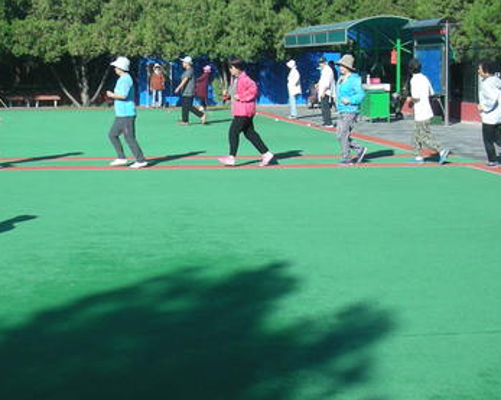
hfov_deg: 27.1
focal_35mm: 69
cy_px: 157
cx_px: 111
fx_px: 1022
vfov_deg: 22.1
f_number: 7.9
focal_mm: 5.8
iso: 61
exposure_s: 1/125
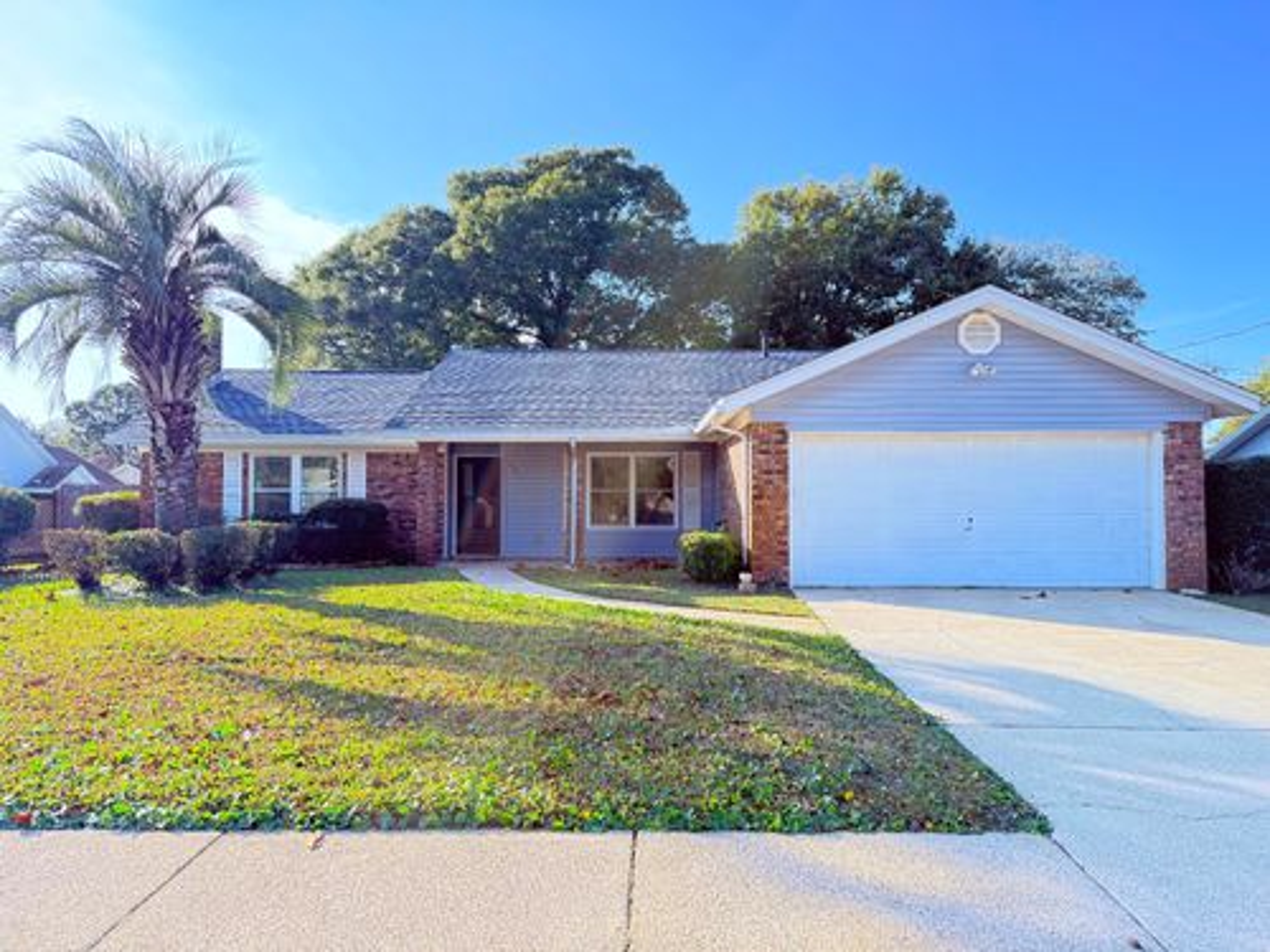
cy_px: 476
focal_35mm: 24
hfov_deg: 71.6
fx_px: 881
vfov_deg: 56.8
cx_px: 635
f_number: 1.78
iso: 100
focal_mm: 6.76
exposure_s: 1/796
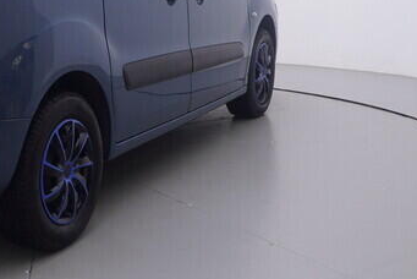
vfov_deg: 19.9
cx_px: 50
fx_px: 783
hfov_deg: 28.8
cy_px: 40
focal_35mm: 68
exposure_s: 1/80
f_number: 5
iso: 200
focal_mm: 15
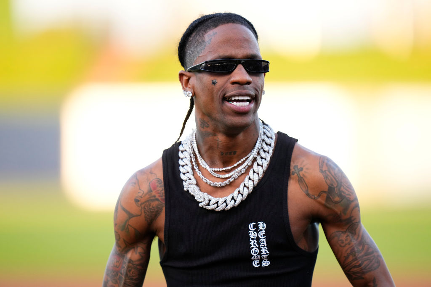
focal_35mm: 400
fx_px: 4789
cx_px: 216
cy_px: 144
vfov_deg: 3.4
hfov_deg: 5.2
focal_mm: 400
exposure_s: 1/1250
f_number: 2.8
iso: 1600
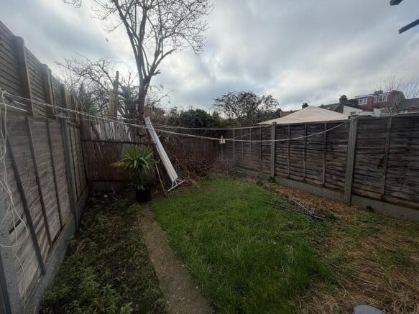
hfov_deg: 102.1
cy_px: 157
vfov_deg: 85.7
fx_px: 169
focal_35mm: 14
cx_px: 210
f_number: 2.2
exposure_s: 1/770
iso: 40
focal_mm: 2.22
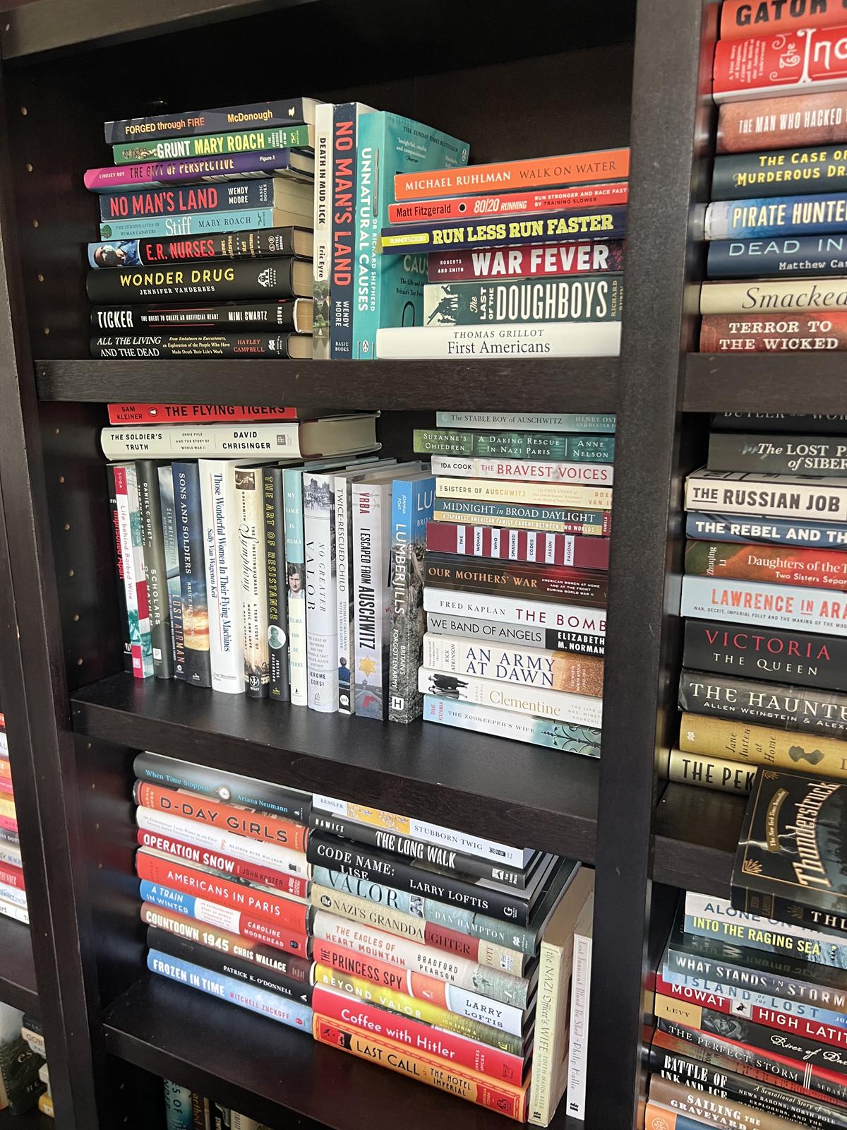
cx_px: 424
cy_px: 565
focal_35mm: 26
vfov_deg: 67.3
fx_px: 848
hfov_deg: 53.1
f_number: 1.5
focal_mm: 5.7
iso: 125
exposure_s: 1/60
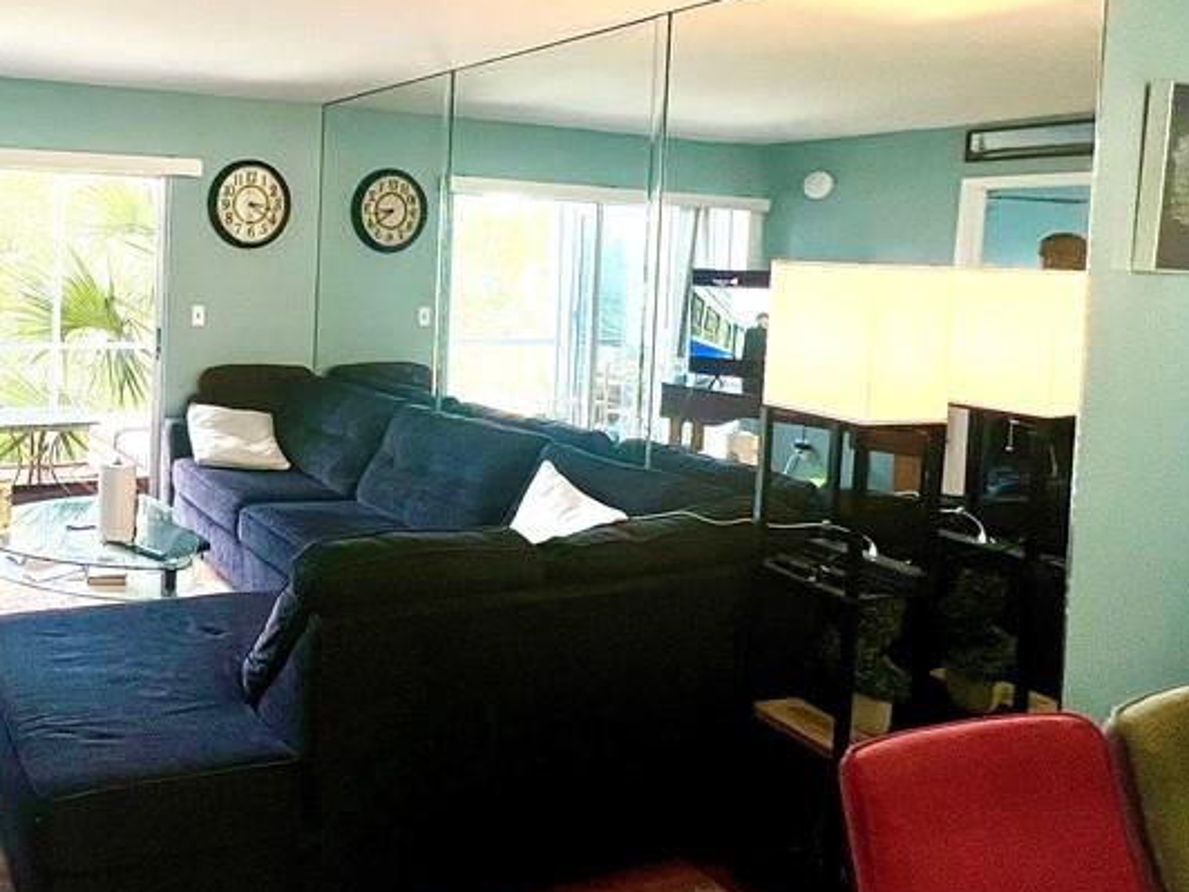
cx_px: 161
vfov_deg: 53.4
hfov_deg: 60.7
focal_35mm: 25
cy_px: 275
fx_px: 859
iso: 125
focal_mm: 1.57
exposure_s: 1/60
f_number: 1.8
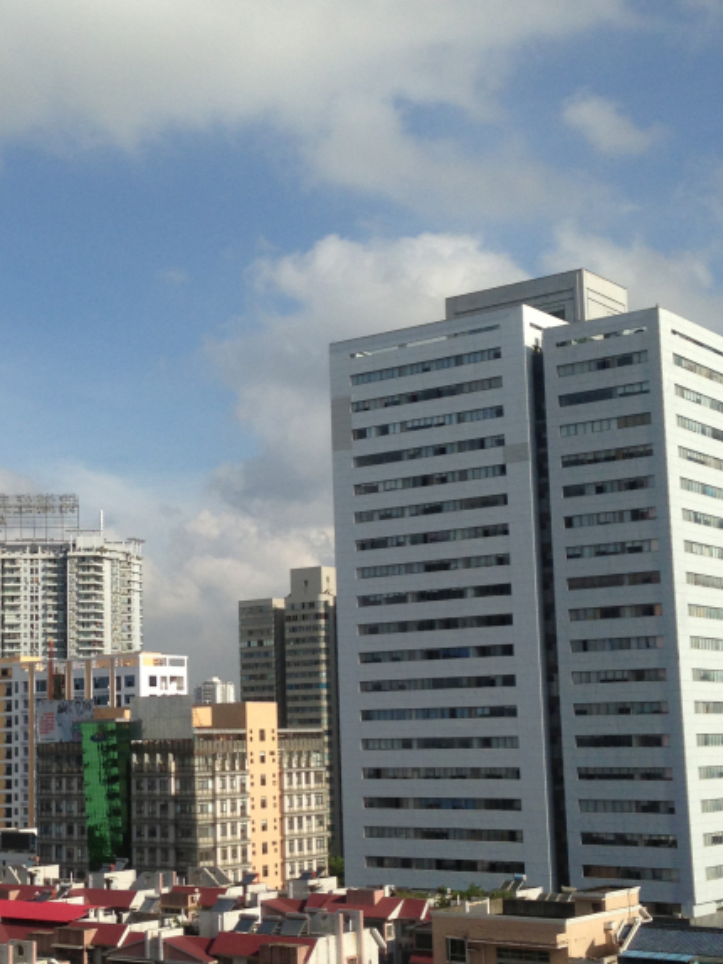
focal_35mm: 59
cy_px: 520
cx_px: 217
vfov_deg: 32.7
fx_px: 1642
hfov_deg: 24.6
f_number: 2.4
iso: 50
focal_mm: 4.13
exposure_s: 1/2463
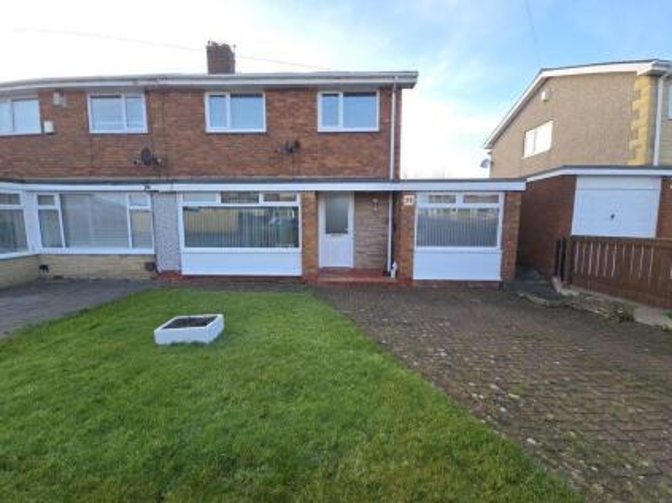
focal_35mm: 13
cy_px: 252
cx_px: 336
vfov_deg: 89.9
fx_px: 252
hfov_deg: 106.2
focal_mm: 2.2
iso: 50
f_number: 2.2
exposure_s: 1/285
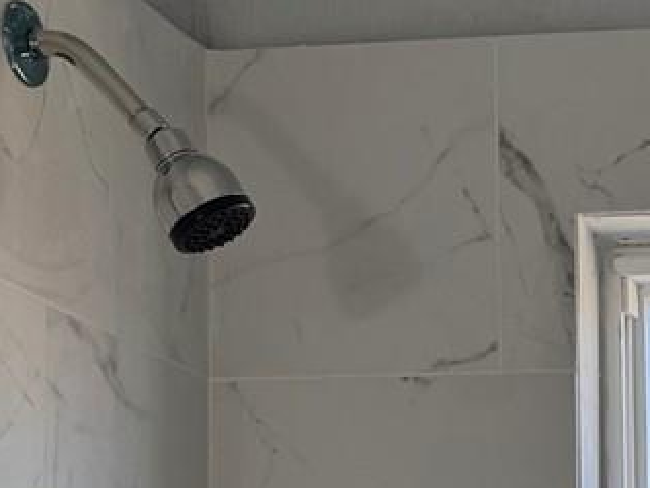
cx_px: 978
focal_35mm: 121
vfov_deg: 11.2
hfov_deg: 15.1
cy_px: 951
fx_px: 2273
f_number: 1.78
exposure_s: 1/170
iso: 80
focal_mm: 6.76
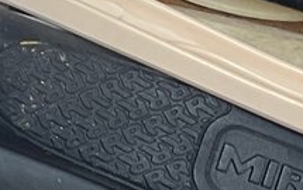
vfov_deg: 6.0
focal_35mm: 216
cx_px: -416
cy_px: -184
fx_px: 1786
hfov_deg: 8.8
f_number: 1.8
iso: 64
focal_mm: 3
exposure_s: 1/118
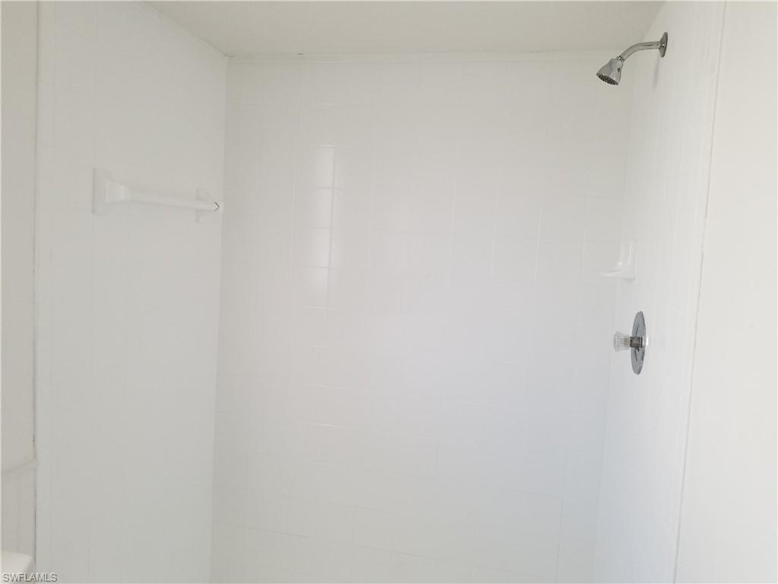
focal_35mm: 26
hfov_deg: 67.3
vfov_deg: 53.1
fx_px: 584
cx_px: 389
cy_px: 292
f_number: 1.7
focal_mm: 4.25
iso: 80
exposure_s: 1/60
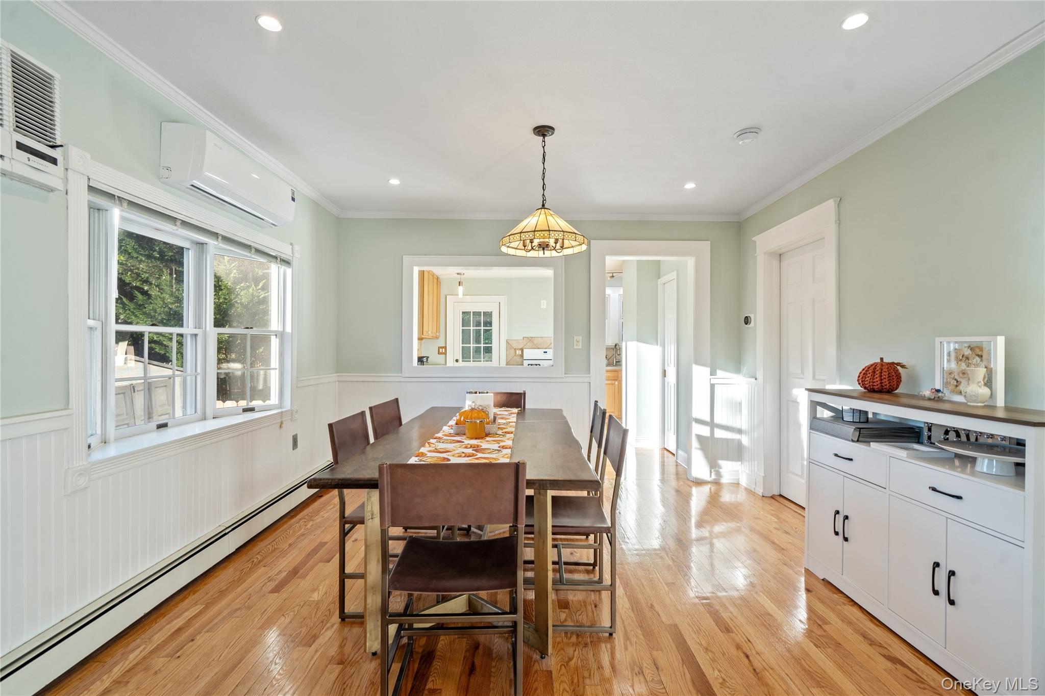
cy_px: 348
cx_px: 522
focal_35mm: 16
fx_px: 464
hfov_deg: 96.7
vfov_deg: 73.7
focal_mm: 16
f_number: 6.3
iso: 160
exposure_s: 1/10
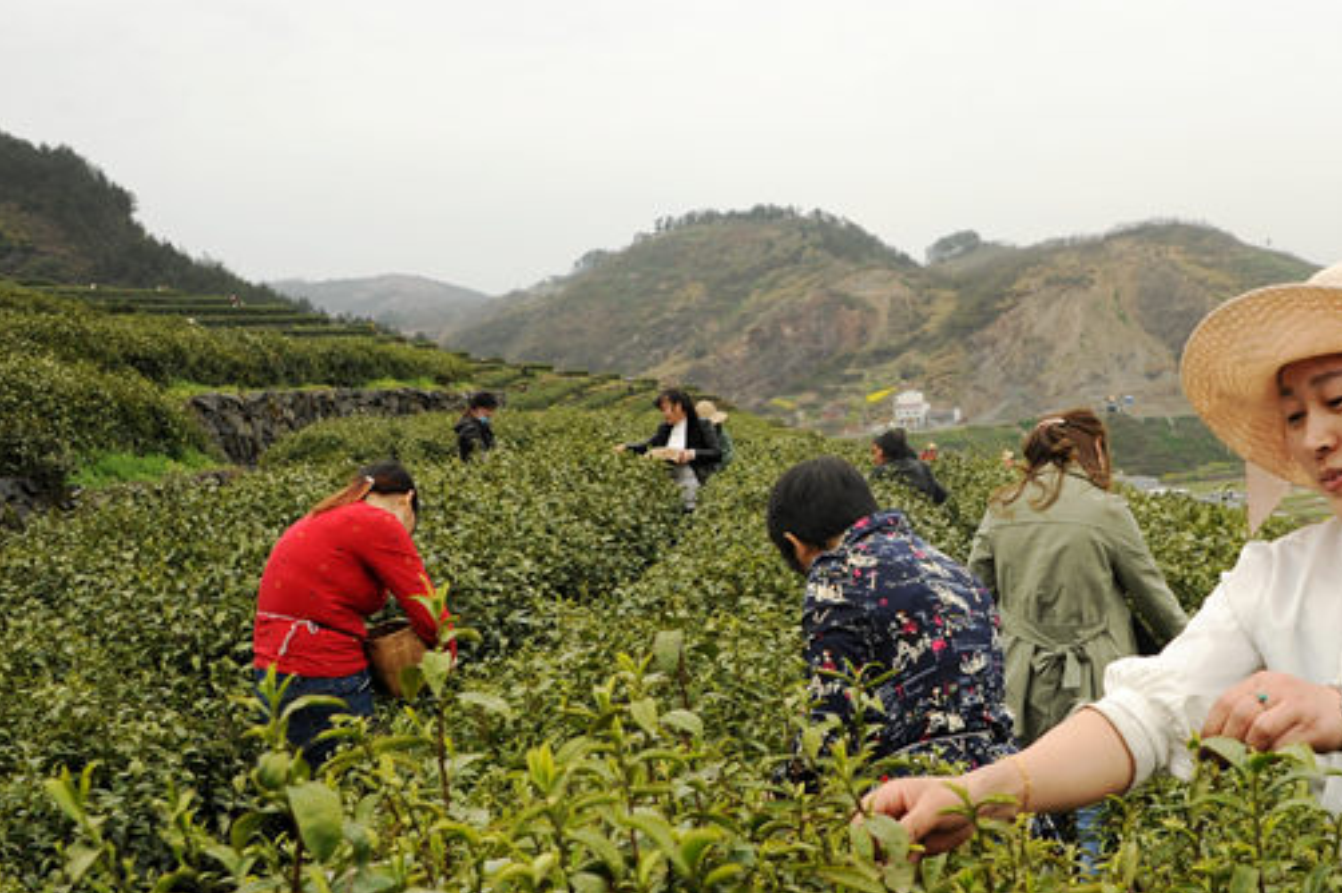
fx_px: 1788
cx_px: 904
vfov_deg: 28.0
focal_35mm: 48
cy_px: 519
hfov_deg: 40.6
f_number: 8
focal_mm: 28
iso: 200
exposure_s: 1/250
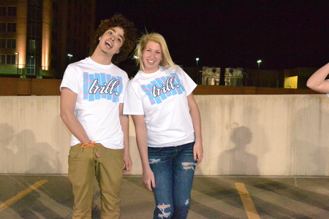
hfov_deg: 46.4
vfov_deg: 31.9
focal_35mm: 42
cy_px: 110
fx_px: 384
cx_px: 164
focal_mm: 28
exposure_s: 1/60
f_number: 7.1
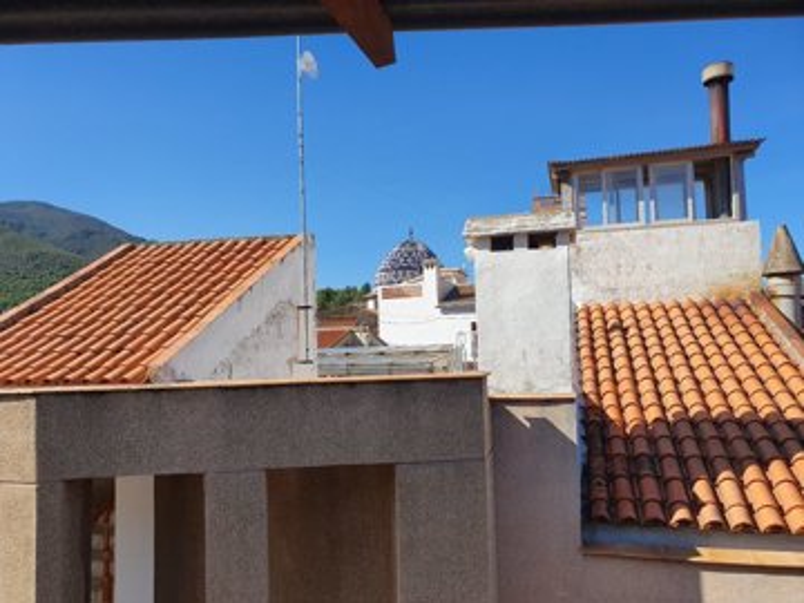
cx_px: 402
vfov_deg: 53.1
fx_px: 604
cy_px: 302
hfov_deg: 67.3
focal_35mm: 26
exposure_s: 1/1768
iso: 50
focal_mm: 4.32
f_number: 2.4
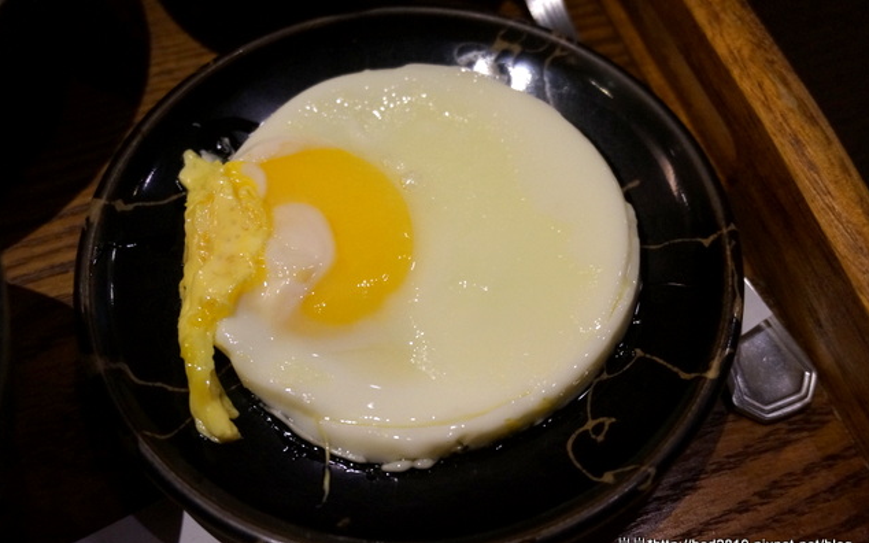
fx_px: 912
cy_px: 280
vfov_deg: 33.1
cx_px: 436
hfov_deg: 51.0
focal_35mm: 39
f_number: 4.5
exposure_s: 1/60
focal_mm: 25
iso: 2000
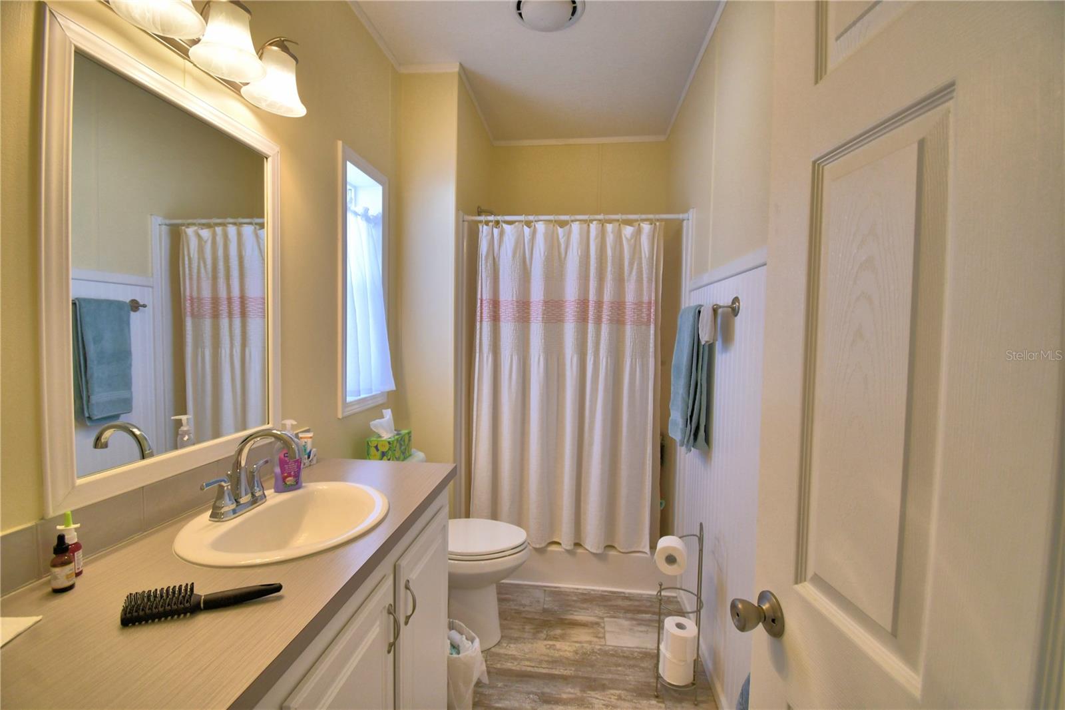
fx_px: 444
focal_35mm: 15
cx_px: 532
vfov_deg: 77.3
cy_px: 355
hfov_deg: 100.4
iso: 320
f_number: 4.5
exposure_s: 1/125
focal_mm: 10
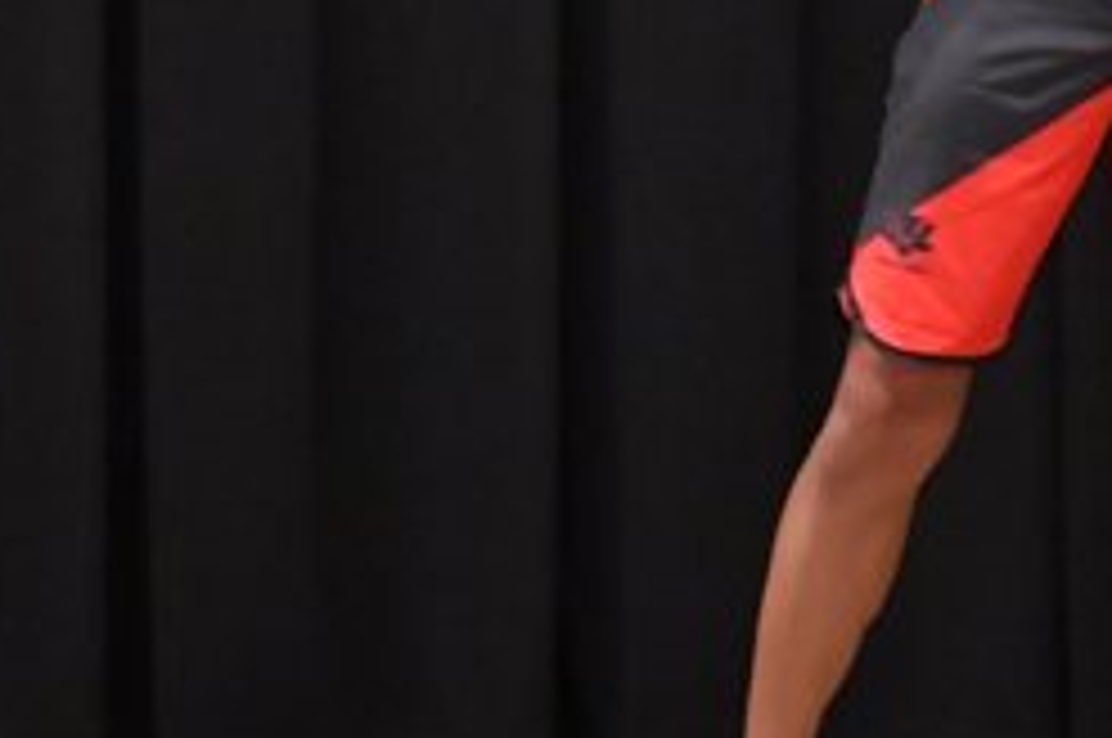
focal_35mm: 707
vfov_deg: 1.9
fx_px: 21810
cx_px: 849
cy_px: -32
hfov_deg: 2.9
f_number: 5.6
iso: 6400
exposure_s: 1/400
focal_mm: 150
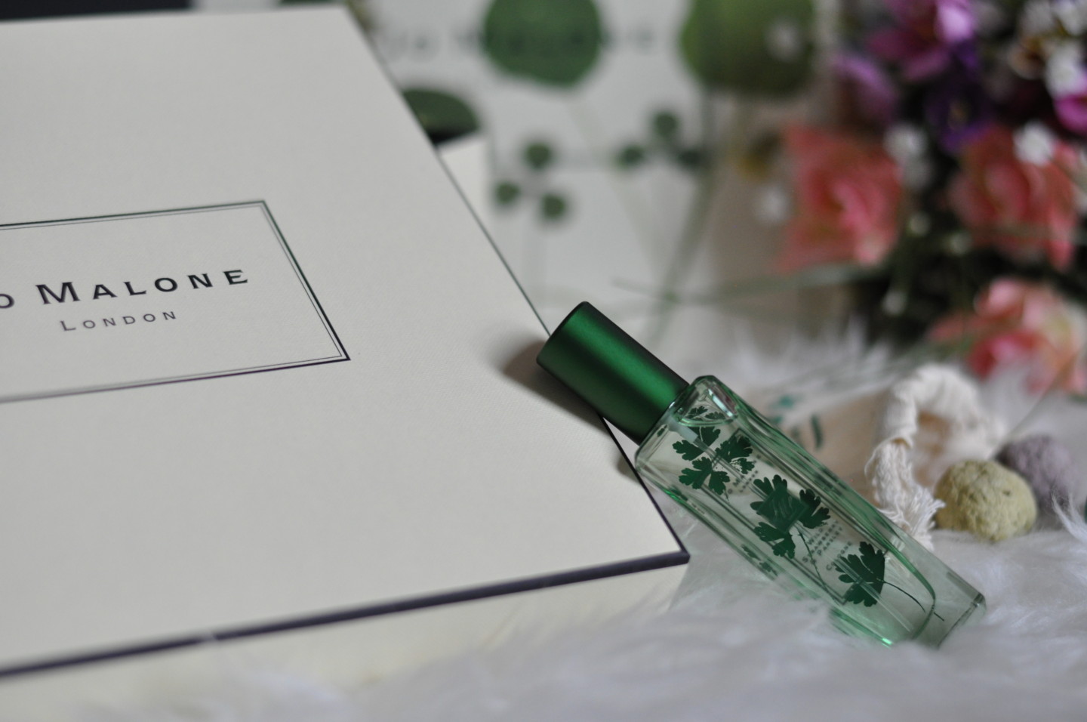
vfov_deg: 18.1
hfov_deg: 27.0
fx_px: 2262
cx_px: 544
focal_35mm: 75
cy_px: 361
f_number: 2.5
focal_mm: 50
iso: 800
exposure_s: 1/640
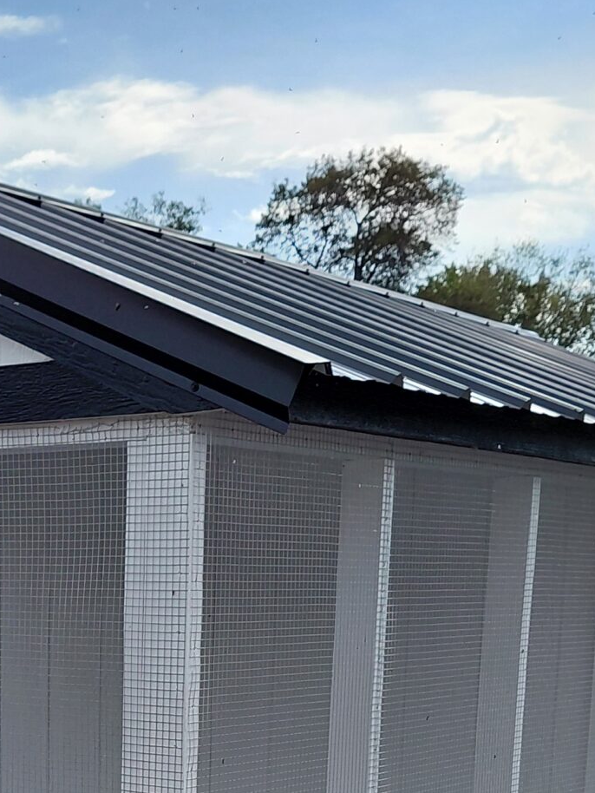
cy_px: 885
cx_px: 72
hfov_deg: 20.6
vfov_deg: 25.6
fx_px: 1604
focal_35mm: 70
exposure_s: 1/1661
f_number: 1.8
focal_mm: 4.69
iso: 50
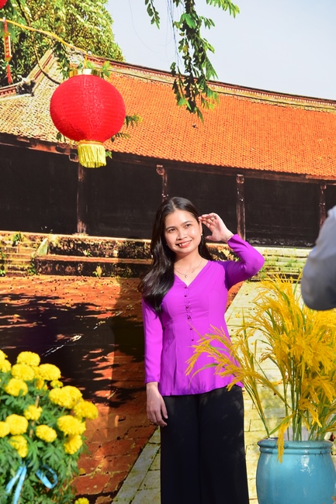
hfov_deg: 11.4
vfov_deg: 17.1
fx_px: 1681
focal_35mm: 120
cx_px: 168
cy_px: 252
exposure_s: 1/125
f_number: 6.3
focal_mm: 120
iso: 100
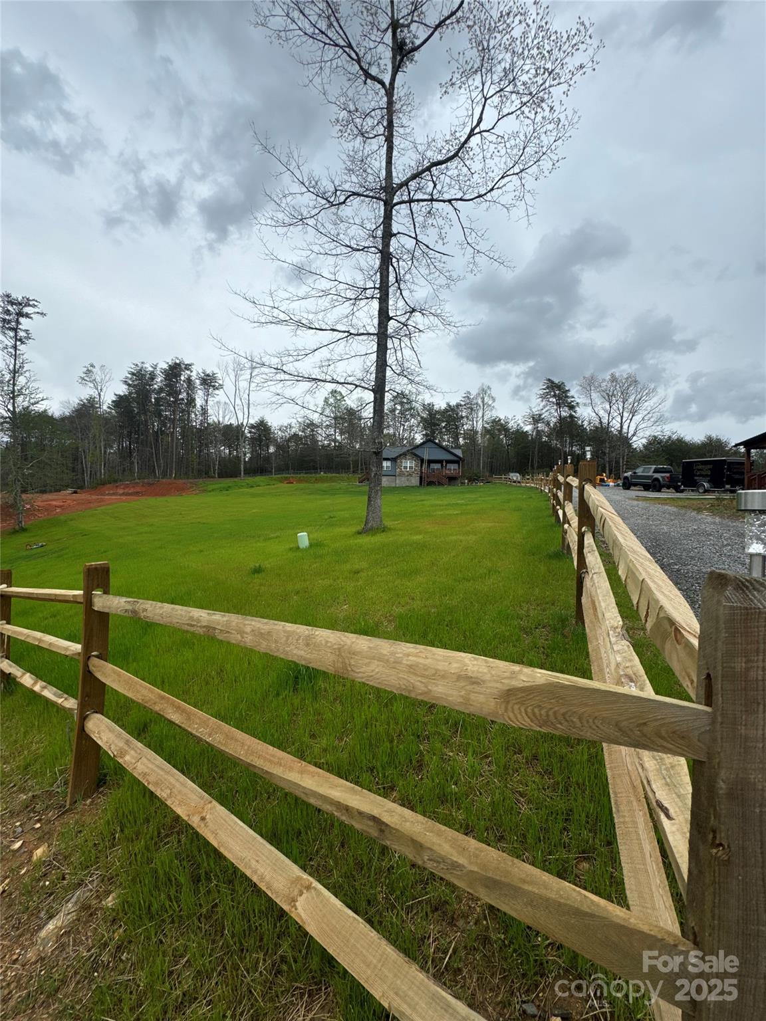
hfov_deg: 85.7
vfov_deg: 102.1
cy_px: 510
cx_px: 383
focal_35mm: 14
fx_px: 413
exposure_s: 1/1217
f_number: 2.2
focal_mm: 2.22
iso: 40
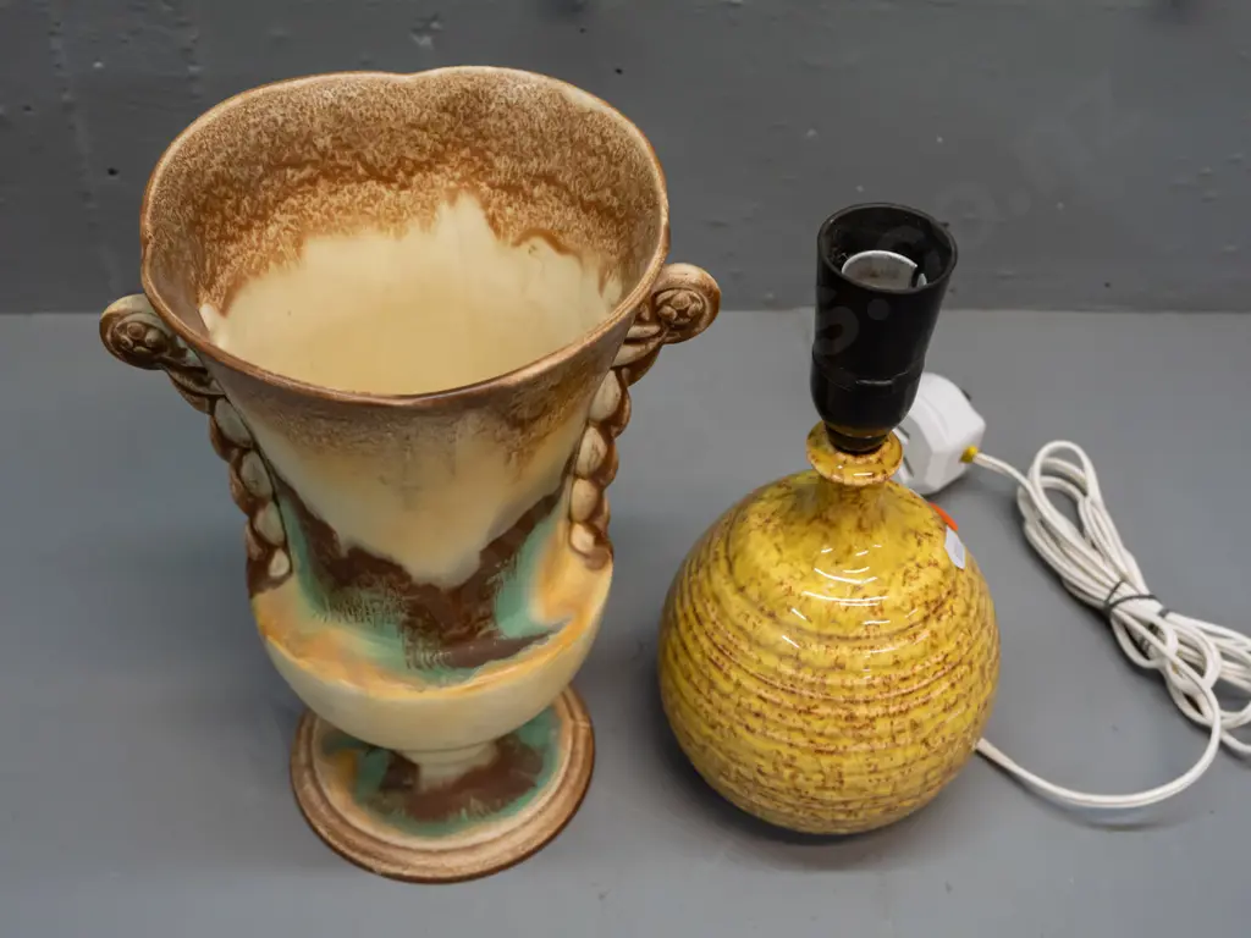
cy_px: 469
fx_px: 1807
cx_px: 626
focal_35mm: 50
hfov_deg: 38.2
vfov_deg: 29.1
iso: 3200
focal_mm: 25
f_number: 5.6
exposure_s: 1/250
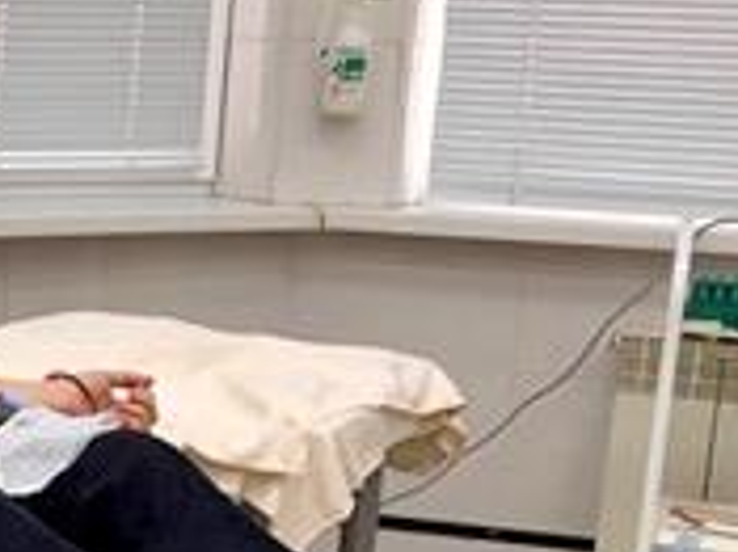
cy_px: 493
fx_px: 2727
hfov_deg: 13.2
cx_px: -768
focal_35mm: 128
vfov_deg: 11.5
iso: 32
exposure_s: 1/33
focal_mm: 3.99
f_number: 1.8
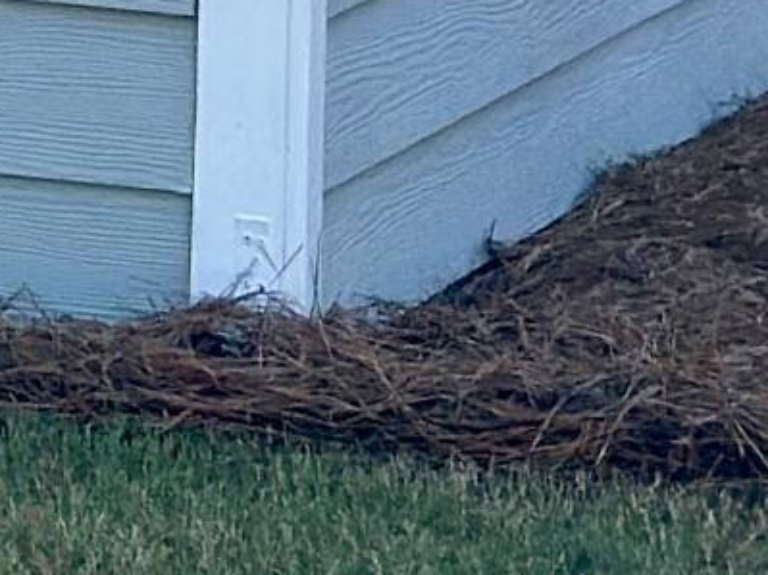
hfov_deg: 5.2
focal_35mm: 361
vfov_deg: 4.0
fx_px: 8007
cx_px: -1453
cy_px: -1063
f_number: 1.78
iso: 80
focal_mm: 6.86
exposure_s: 1/1565
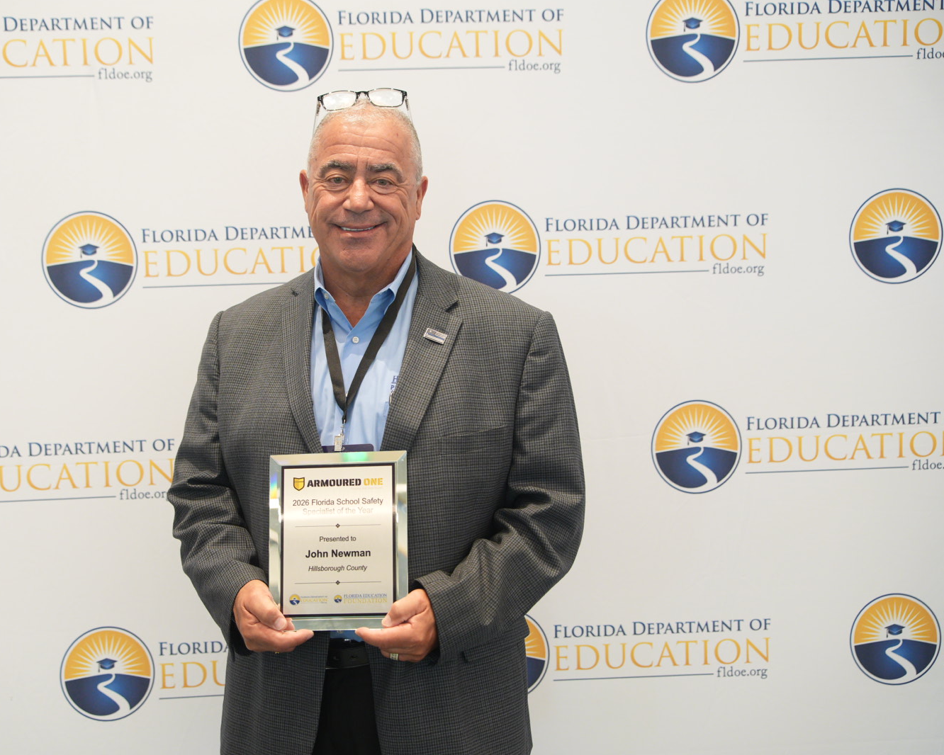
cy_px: 378
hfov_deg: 37.9
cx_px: 393
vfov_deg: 30.8
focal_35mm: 49
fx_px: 1369
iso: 2000
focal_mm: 43
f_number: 2.8
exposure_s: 1/160
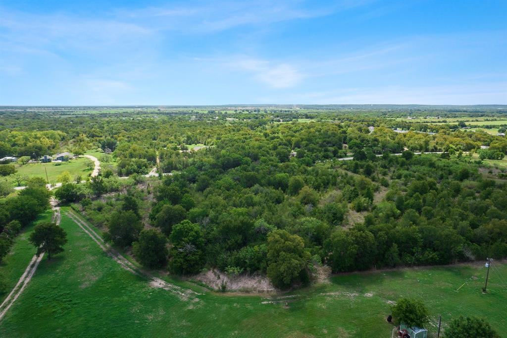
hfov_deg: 78.6
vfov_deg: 57.2
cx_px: 254
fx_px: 310
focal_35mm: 22
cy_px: 169
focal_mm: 8.38
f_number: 2.8
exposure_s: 1/1250
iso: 100
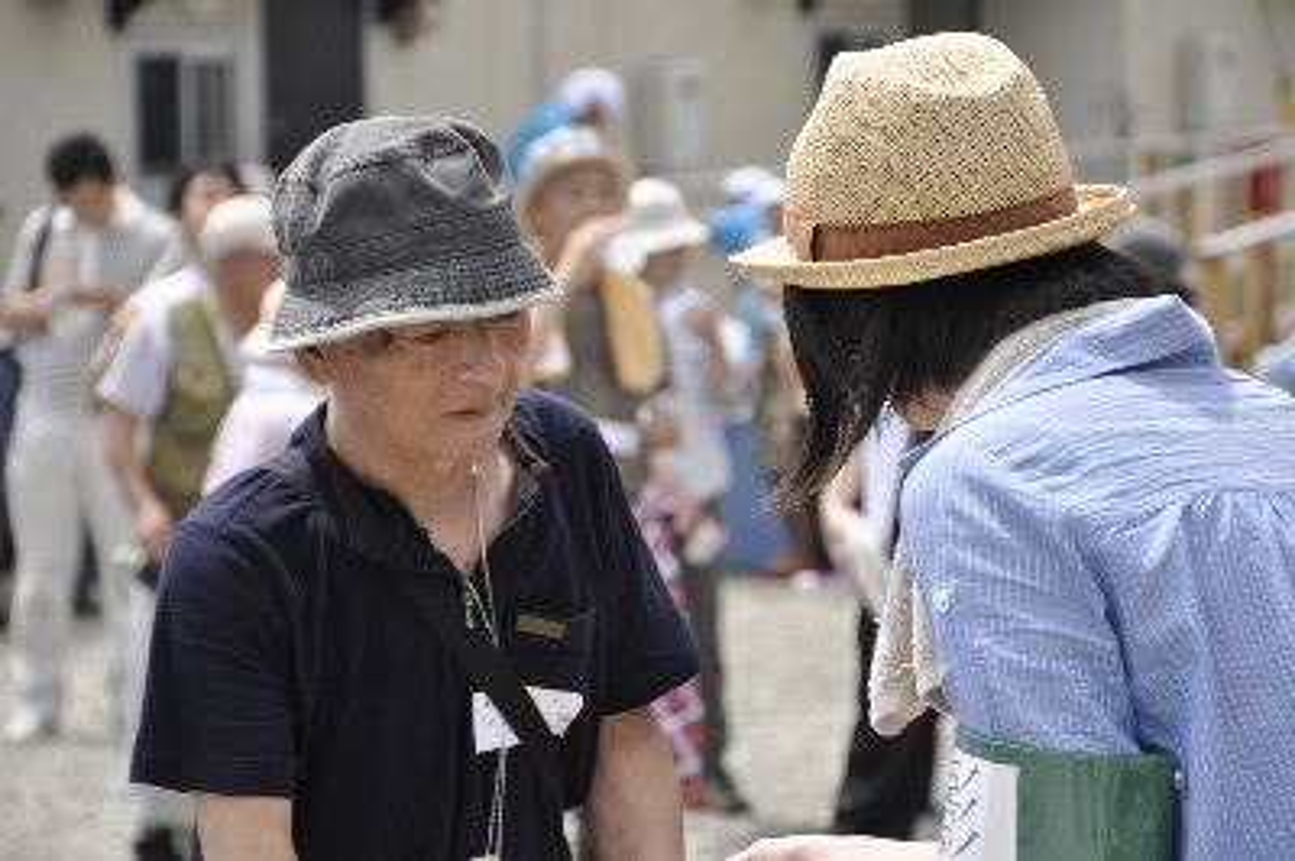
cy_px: 430
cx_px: 648
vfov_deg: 7.9
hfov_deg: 11.8
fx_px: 6254
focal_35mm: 174
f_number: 5.6
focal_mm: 116
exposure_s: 1/500
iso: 200
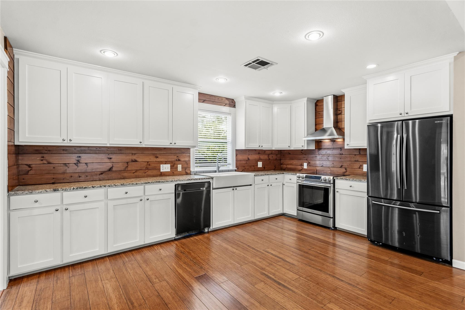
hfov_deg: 93.3
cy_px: 155
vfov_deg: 70.4
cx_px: 232
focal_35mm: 17
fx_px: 220
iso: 250
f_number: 8
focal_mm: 17
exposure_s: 1/13
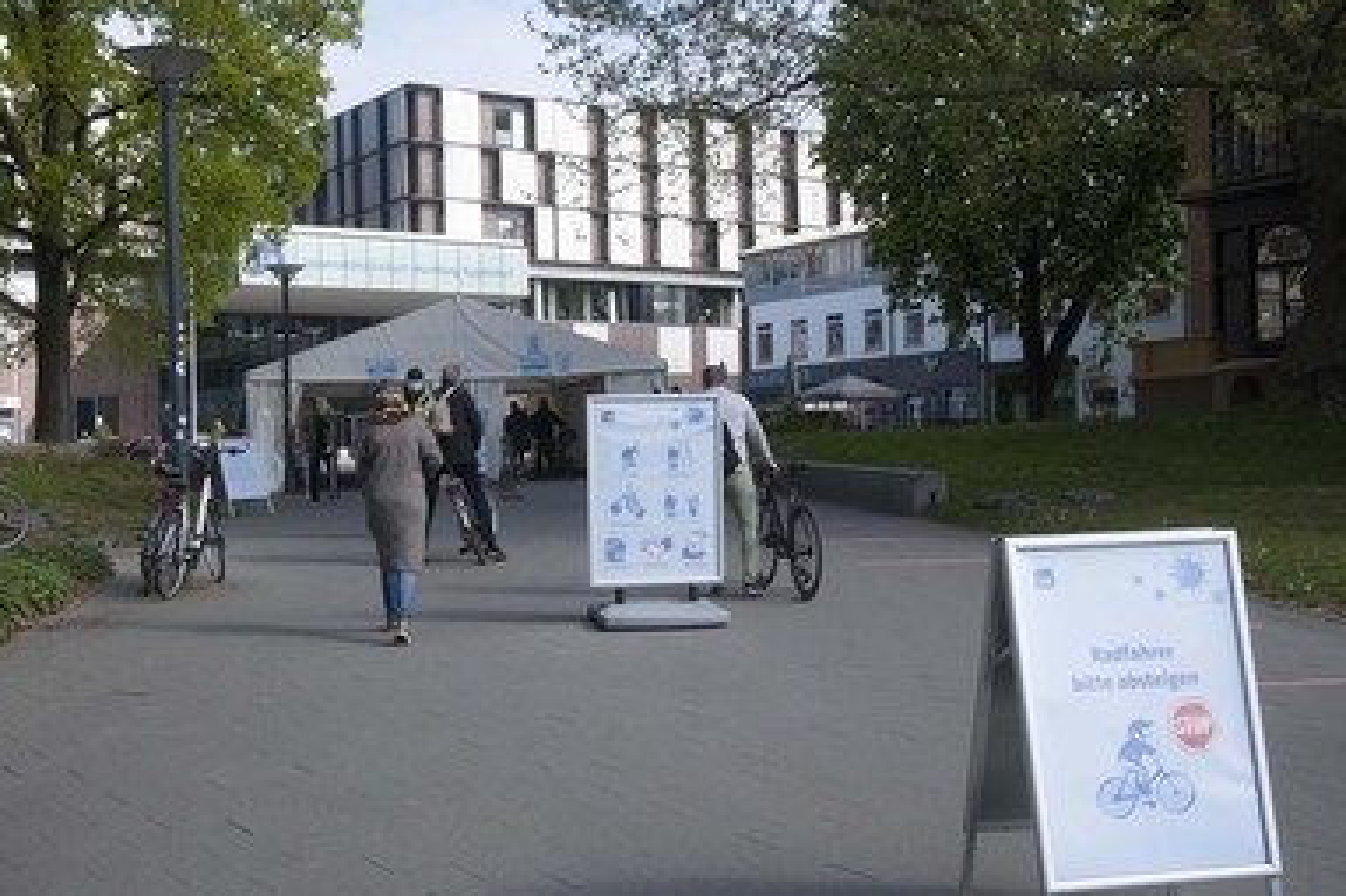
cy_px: 509
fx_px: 1495
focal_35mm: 40
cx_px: 706
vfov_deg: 33.3
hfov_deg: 48.5
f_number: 8
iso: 400
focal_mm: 34
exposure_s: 1/640
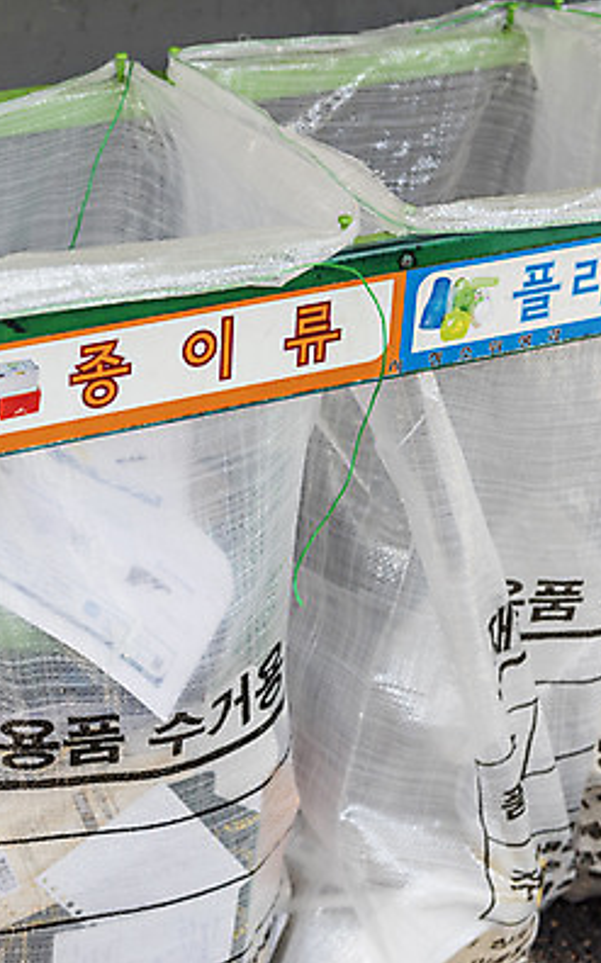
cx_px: 94
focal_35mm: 71
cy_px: 479
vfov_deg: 29.0
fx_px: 1863
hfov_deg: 18.1
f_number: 4
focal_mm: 46
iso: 250
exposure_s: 1/250
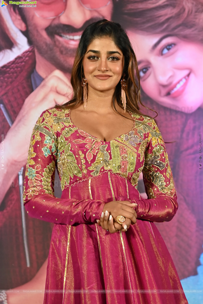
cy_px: 152
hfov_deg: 12.2
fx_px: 947
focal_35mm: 112
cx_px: 102
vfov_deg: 18.3
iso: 640
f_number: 4.5
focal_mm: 75
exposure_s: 1/125
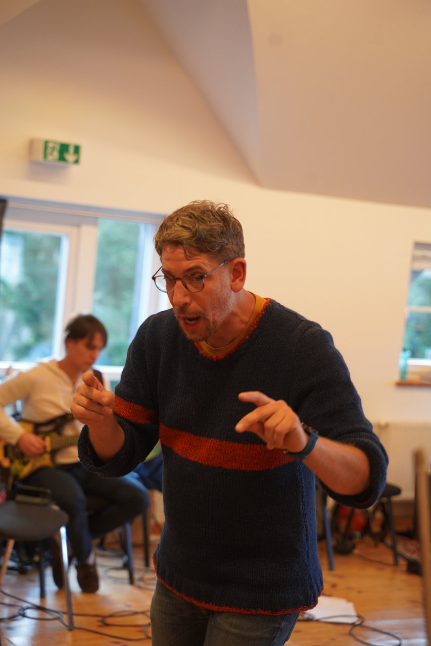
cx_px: 216
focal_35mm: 75
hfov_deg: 18.2
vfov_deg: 27.0
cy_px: 323
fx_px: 1347
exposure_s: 1/160
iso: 1600
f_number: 4
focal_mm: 75
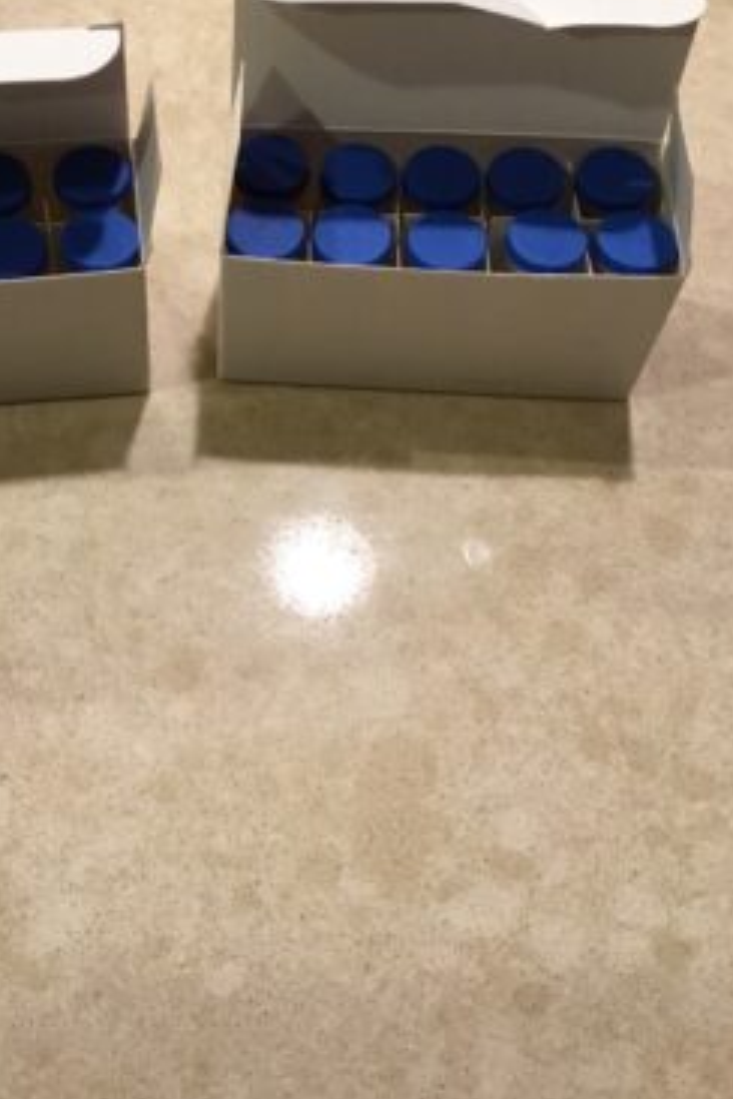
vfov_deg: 44.1
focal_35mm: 44
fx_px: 1344
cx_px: 215
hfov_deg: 30.2
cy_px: 408
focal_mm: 3.3
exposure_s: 1/30
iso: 125
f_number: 2.4
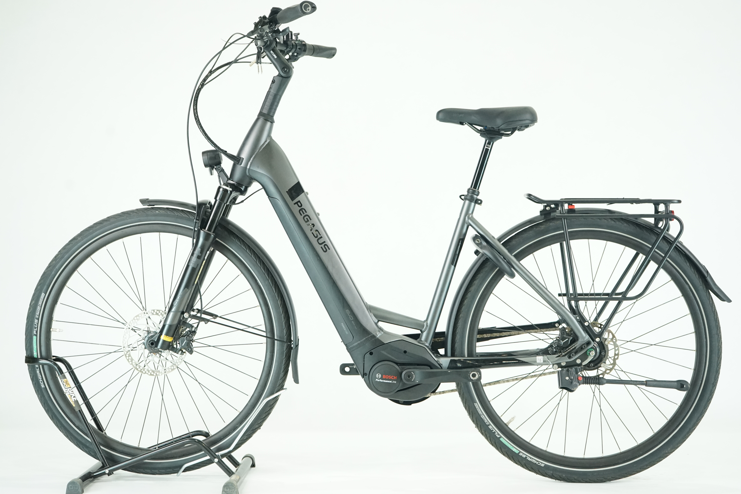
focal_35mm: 54
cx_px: 370
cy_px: 247
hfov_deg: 36.9
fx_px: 1111
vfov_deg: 25.1
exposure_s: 1/200
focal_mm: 54
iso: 3200
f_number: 5.6
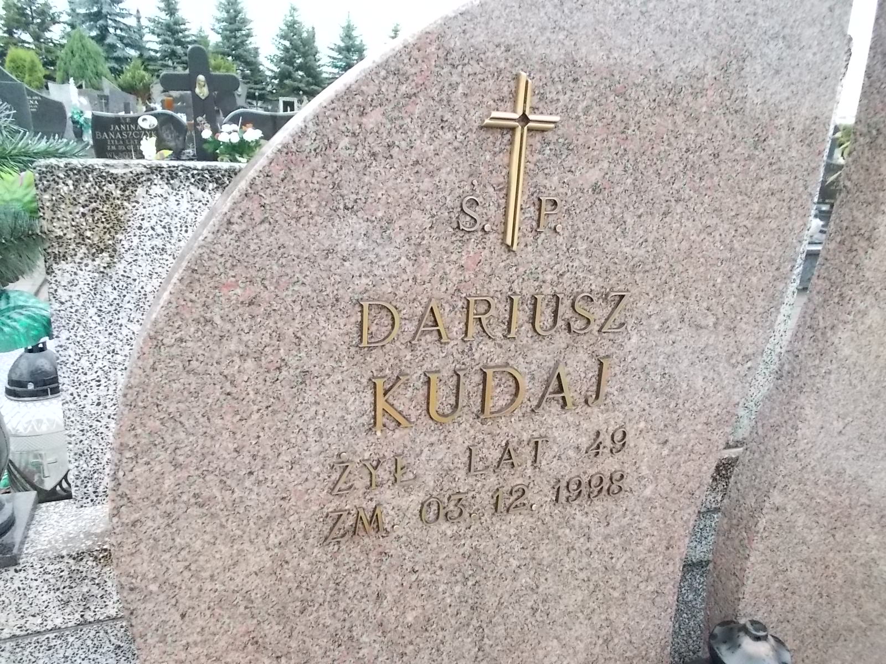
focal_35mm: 26
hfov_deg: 67.3
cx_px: 443
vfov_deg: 53.1
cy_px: 332
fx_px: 665
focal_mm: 4.6
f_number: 3.2
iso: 400
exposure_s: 1/400
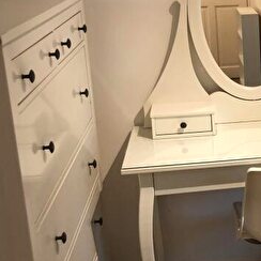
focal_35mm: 71
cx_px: 323
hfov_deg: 22.2
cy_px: 108
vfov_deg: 24.3
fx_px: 606
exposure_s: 1/17
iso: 40
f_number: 1.8
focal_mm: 3.99
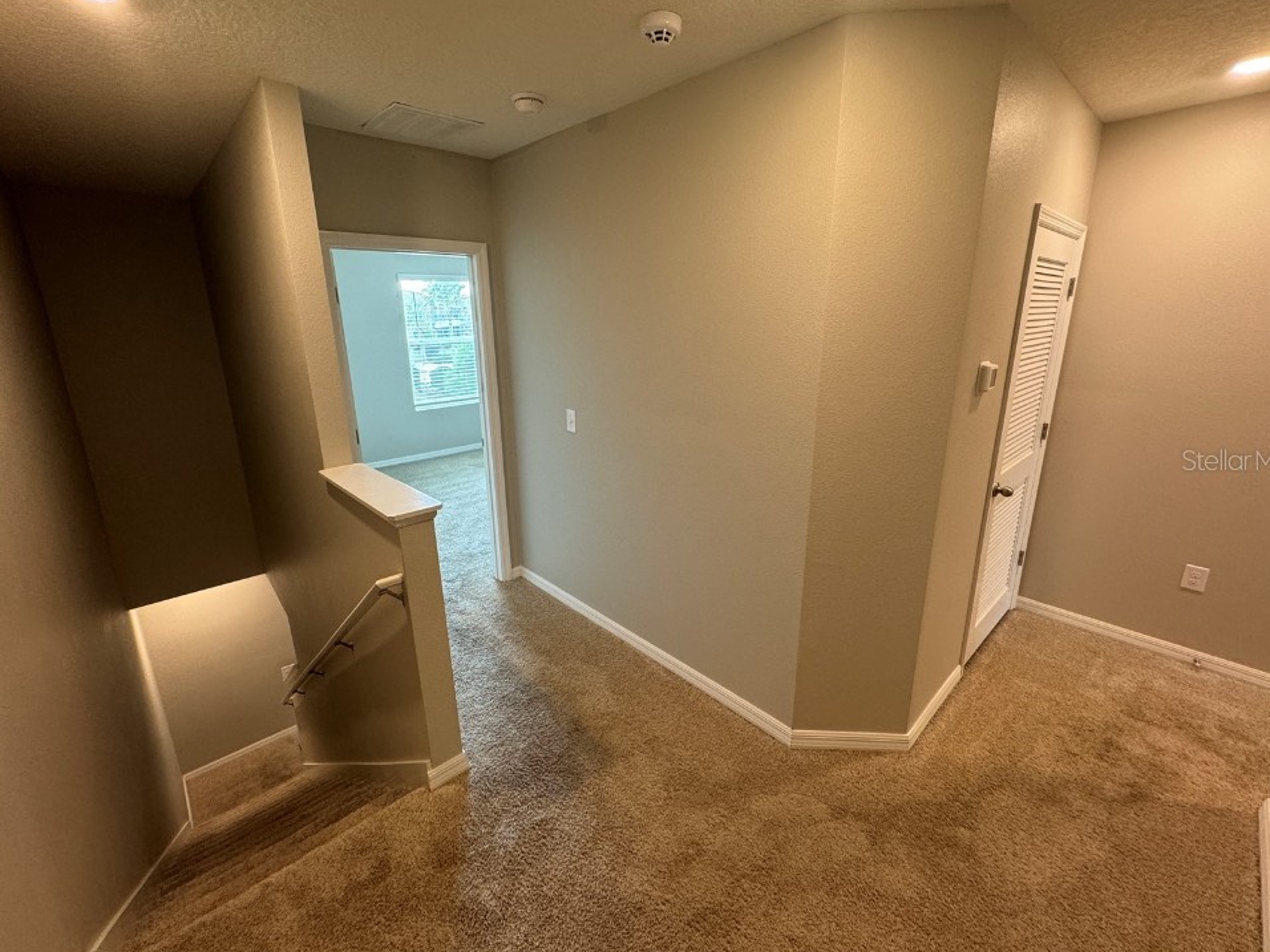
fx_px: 550
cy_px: 459
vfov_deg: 81.7
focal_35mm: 15
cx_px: 627
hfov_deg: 98.2
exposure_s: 1/60
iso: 200
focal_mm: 2.22
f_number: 2.2
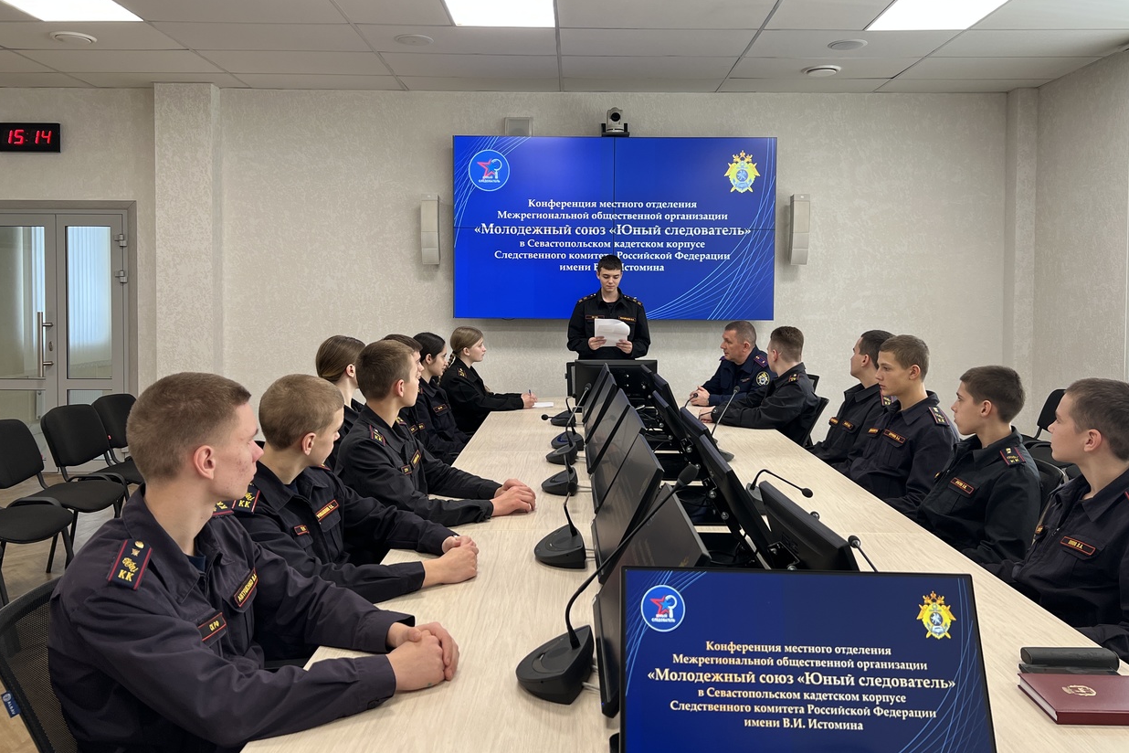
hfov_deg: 65.5
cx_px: 575
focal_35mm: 28
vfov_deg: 46.2
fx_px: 878
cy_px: 317
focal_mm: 5.7
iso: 100
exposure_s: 1/100
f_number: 1.5
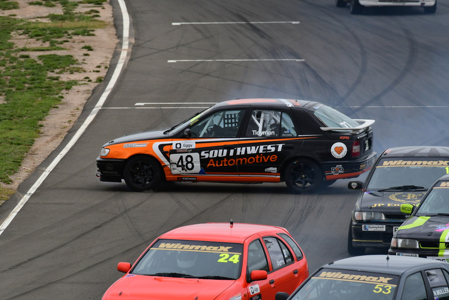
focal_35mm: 750
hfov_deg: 2.7
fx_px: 9357
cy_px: 150
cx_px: 224
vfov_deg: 1.8
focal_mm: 500
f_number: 11
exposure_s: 1/640
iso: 500
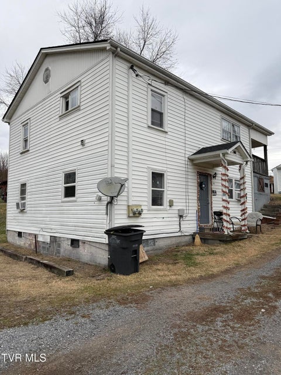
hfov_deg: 56.8
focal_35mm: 24
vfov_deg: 71.6
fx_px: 260
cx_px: 140
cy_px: 188
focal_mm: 6.76
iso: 80
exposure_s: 1/931
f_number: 1.78
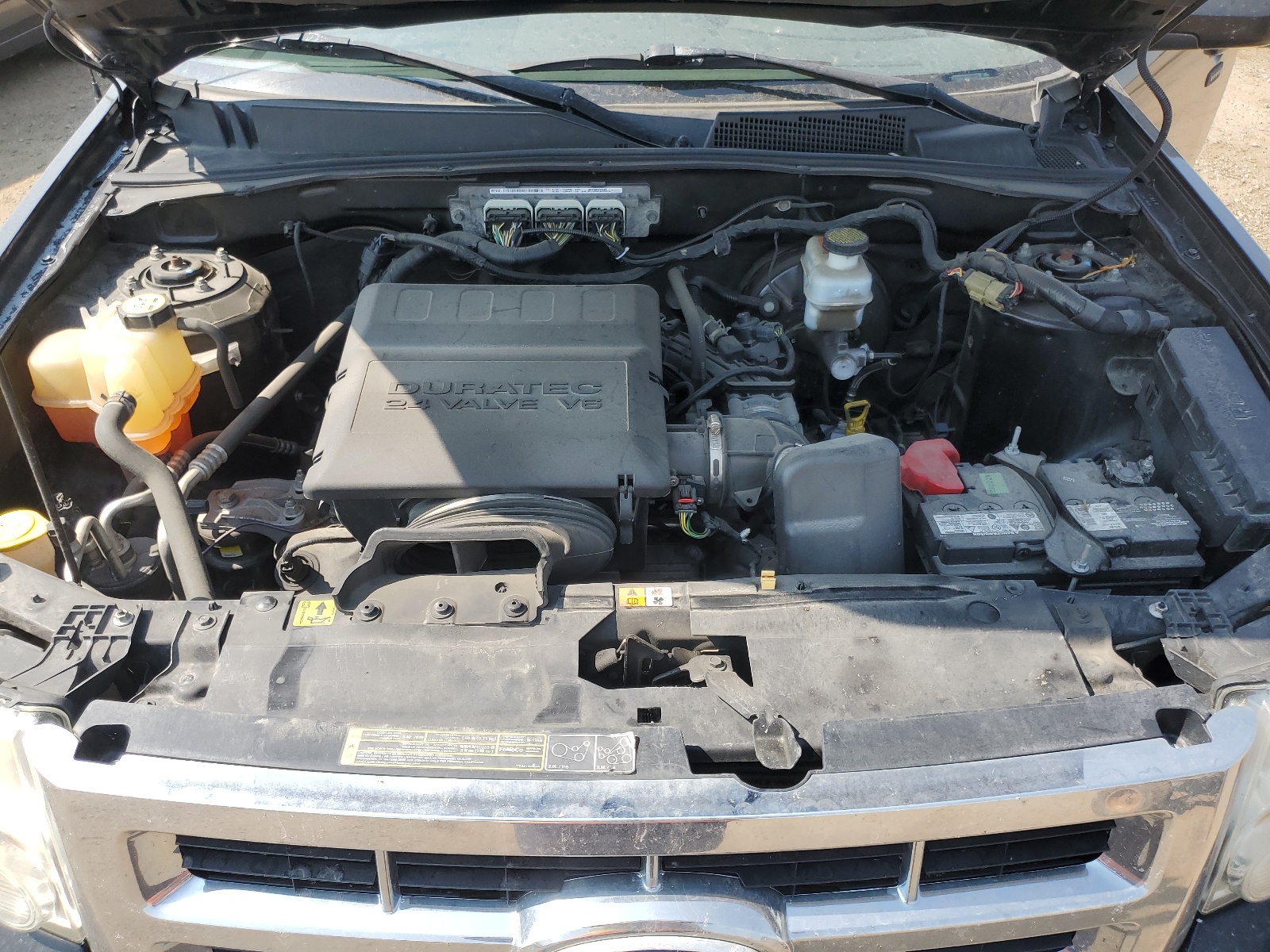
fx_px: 954
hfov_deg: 67.3
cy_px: 476
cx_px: 635
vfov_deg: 53.1
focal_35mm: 26
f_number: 1.5
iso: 50
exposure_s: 1/1111
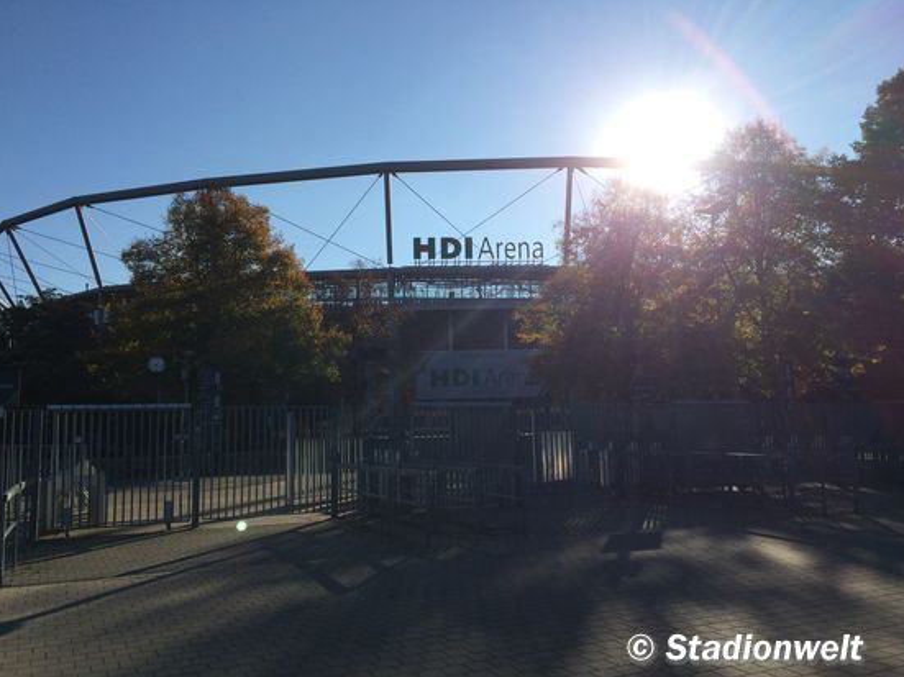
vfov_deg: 46.8
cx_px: 441
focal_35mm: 30
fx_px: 783
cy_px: 347
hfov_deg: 60.0
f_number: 2.2
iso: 32
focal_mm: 4.15
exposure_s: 1/4115
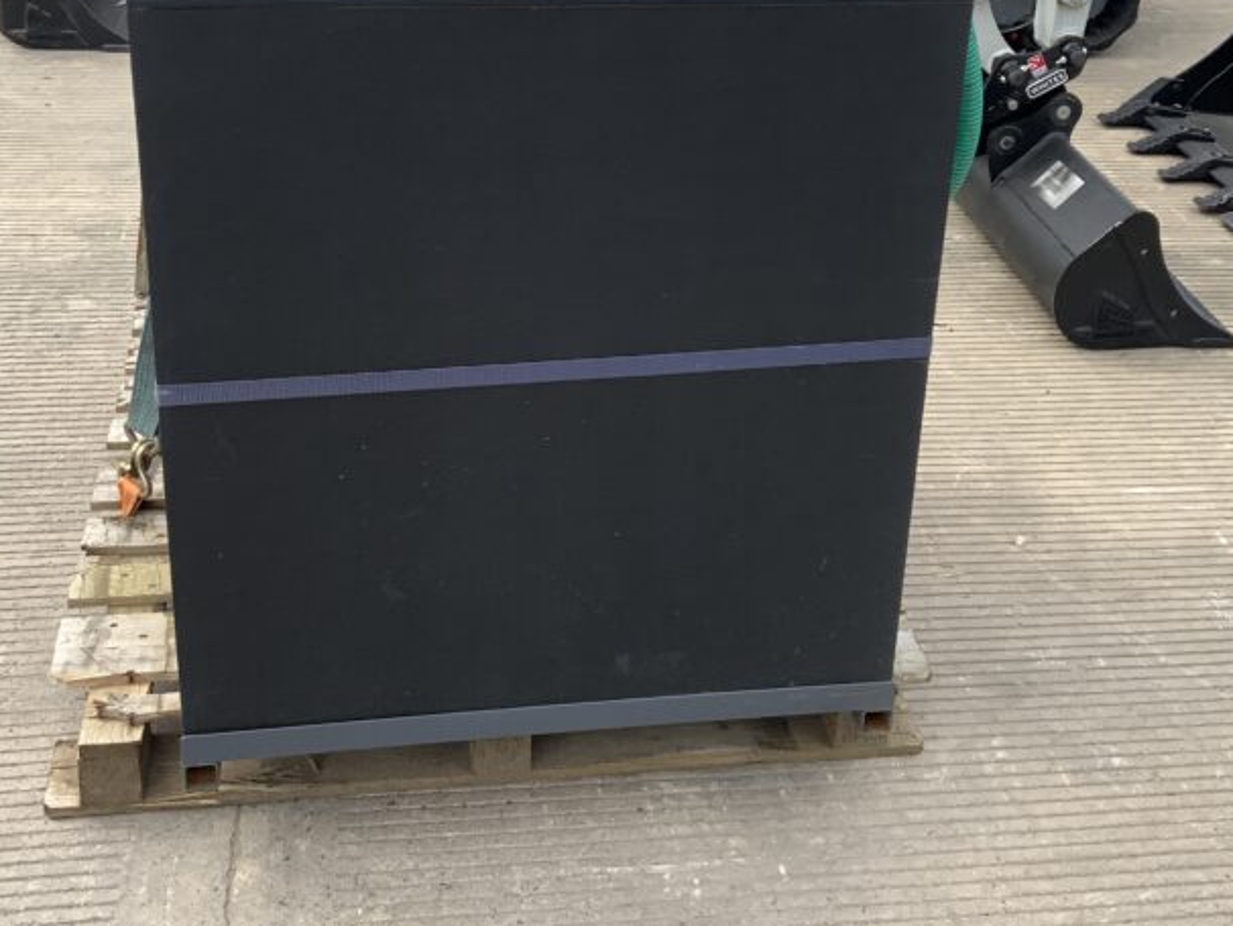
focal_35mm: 49
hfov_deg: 38.9
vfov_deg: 29.1
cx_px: 631
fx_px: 1746
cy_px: 206
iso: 16
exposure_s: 1/739
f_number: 1.8
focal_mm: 3
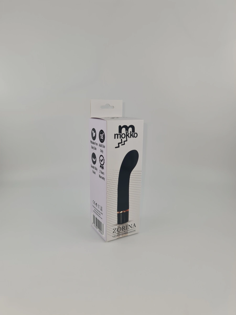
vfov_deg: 69.4
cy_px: 158
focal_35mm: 25
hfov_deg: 54.9
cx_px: 118
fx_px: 227
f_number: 1.8
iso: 50
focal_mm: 7
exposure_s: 1/206
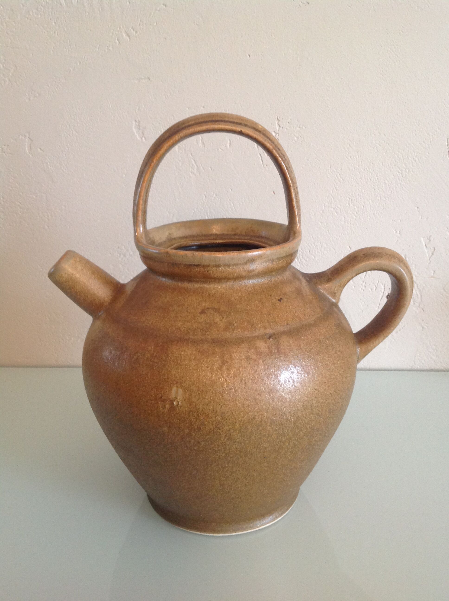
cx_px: 224
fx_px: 607
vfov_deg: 52.7
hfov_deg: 40.6
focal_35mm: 35
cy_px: 300
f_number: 2.4
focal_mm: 4.28
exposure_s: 1/17
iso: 160
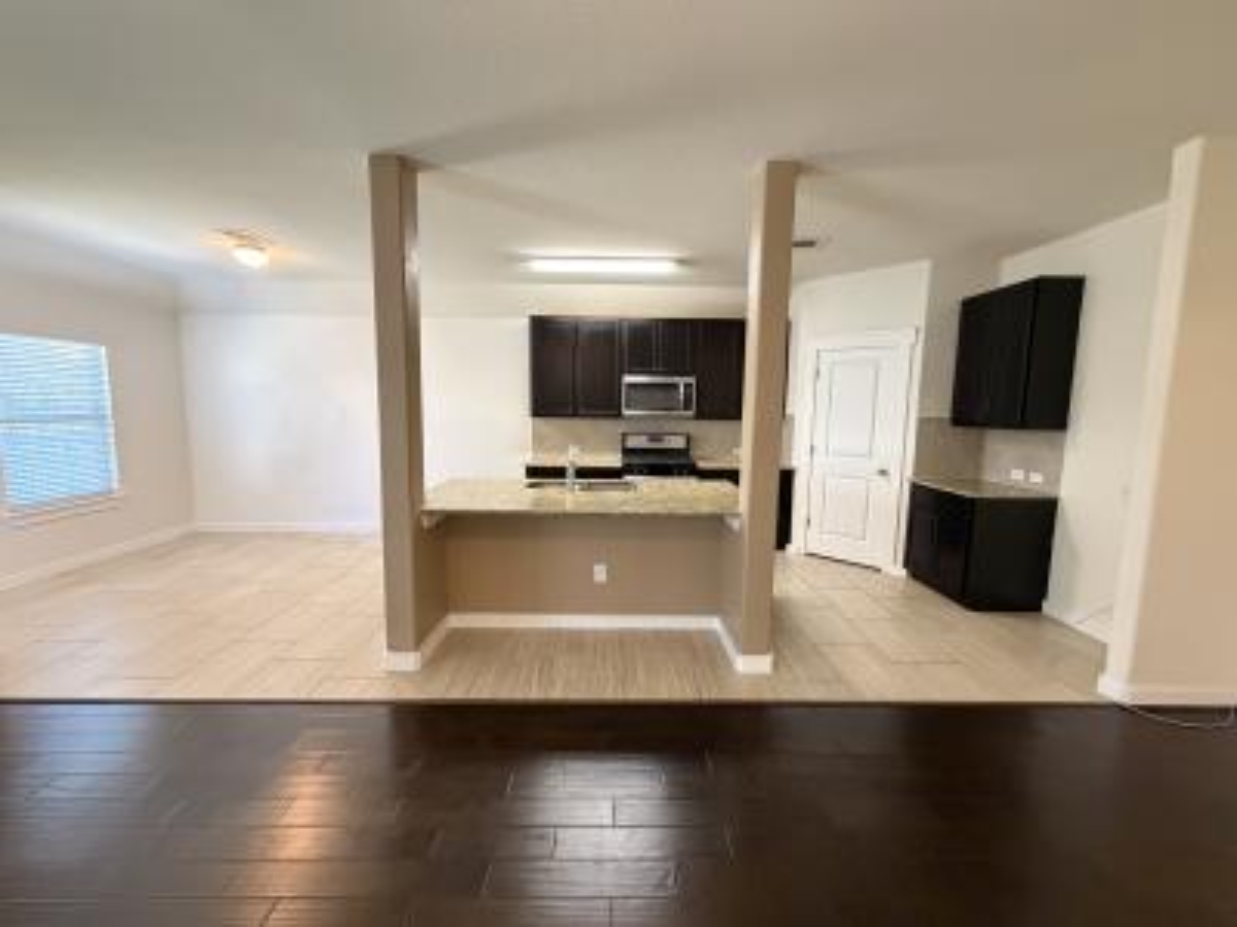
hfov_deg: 102.1
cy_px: 464
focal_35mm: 14
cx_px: 618
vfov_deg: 85.7
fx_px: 500
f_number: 2.2
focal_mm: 2.22
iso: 800
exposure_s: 1/60
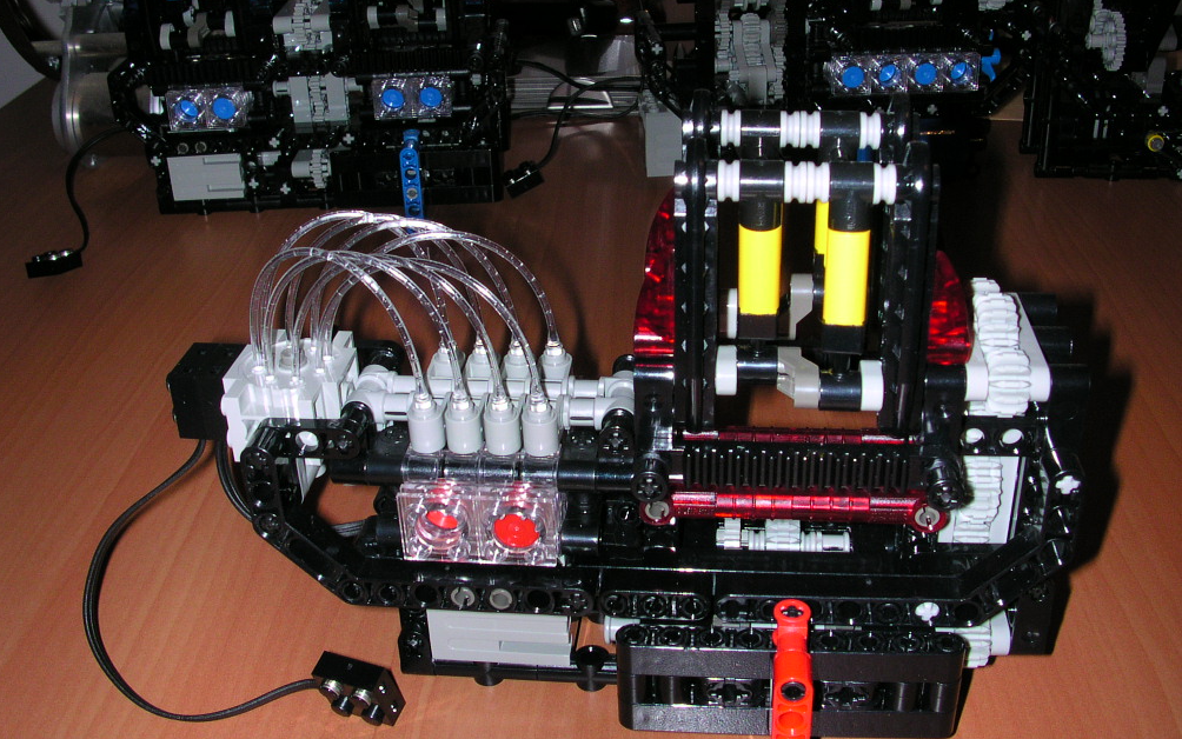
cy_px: 364
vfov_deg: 32.0
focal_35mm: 40
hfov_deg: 49.3
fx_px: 1289
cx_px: 589
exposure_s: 1/60
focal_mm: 5.6
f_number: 4.5
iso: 100
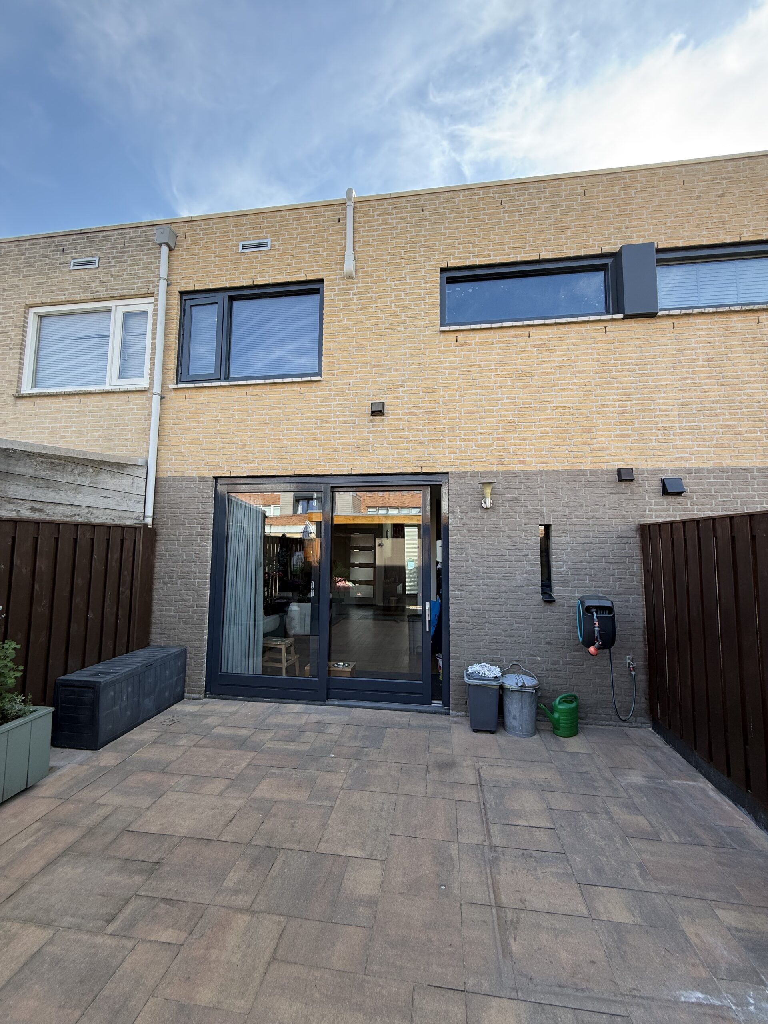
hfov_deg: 85.7
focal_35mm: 14
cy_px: 512
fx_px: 414
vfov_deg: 102.1
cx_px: 384
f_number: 2.2
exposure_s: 1/250
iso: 50
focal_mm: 2.22
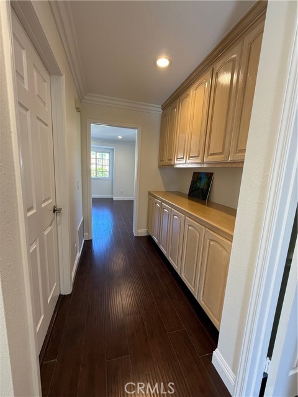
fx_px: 161
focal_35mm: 14
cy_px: 198
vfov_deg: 102.1
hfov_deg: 85.7
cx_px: 149
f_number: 2.2
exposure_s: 1/120
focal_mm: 2.22
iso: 250
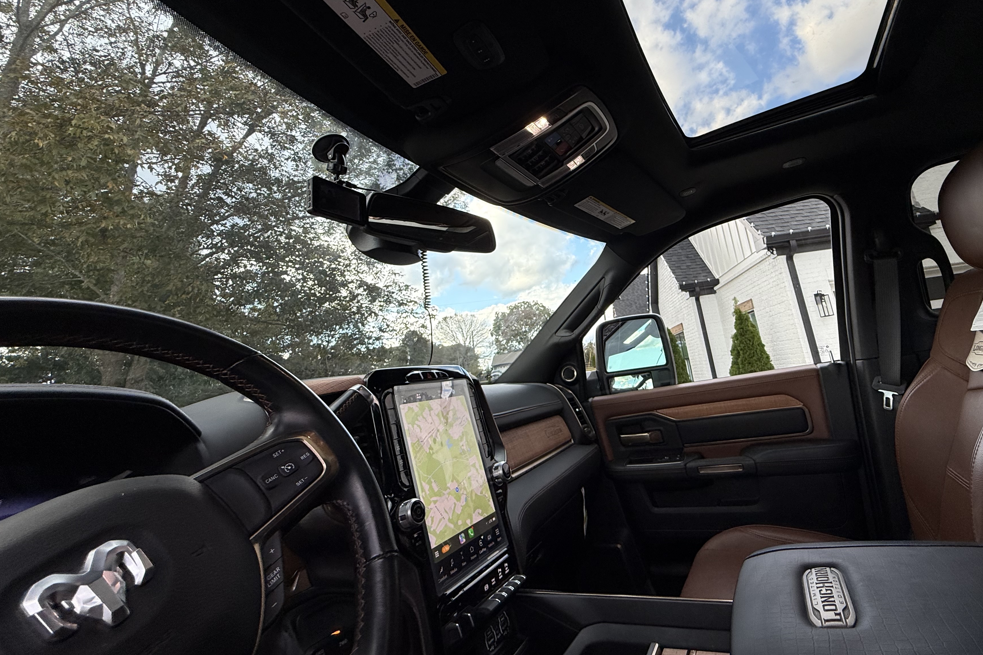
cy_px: 259
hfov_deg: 92.6
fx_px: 464
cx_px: 563
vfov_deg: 69.7
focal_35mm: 17
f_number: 2.2
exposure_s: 1/177
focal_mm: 2.22
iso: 64
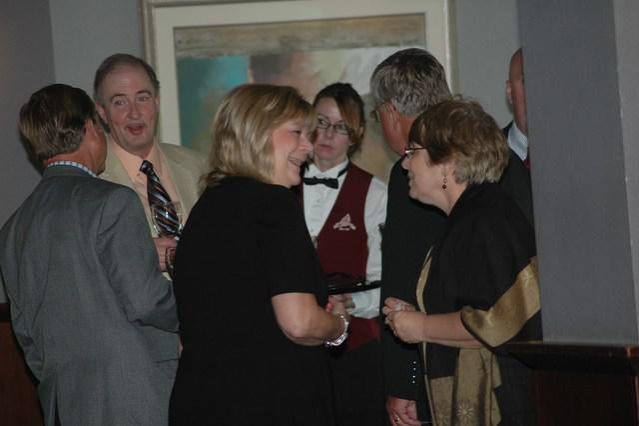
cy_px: 213
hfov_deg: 8.3
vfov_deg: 5.5
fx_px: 4391
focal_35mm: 248
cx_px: 320
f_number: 4.8
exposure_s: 1/60
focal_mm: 165
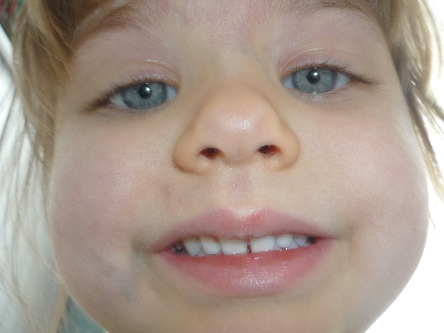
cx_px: 222
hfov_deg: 55.4
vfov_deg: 42.9
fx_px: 423
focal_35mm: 33
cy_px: 166
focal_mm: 5.5
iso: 100
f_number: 2.8
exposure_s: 1/30
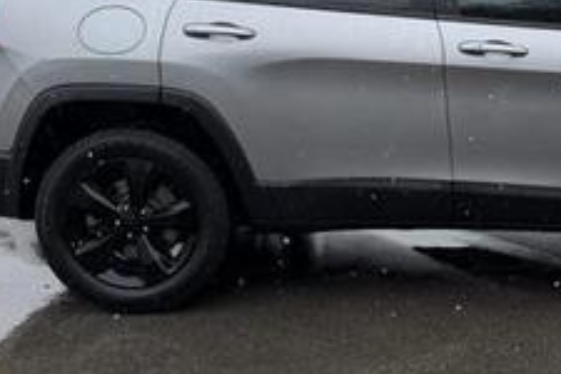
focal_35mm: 56
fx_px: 873
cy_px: 90
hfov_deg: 34.1
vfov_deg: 23.9
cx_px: 479
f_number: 1.78
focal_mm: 6.76
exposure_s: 1/1361
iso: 80
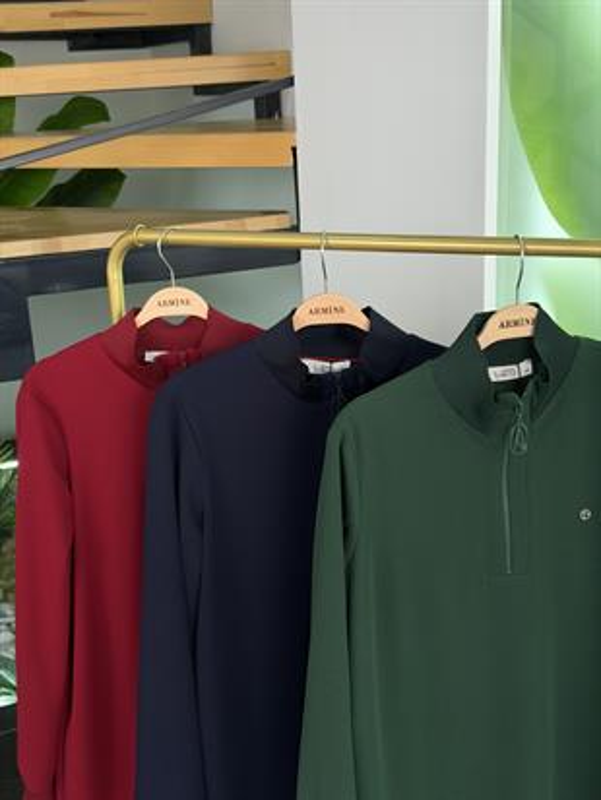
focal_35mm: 48
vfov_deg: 39.6
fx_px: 1111
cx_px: 300
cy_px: 400
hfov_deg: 30.3
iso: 50
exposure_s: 1/121
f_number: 1.78
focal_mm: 6.76
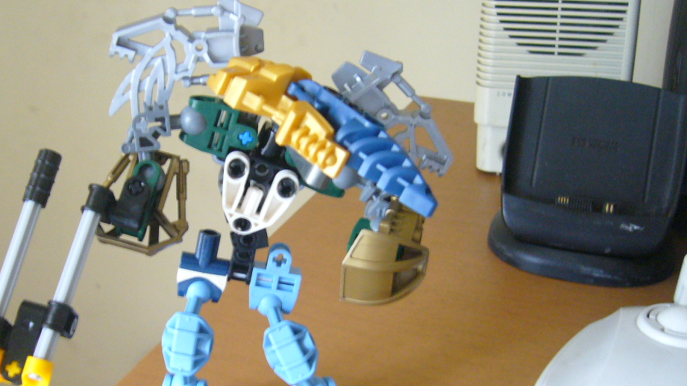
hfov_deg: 38.9
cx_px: 251
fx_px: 965
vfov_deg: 22.6
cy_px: 209
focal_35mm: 53
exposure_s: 1/8
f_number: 2.8
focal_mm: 5.8
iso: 200
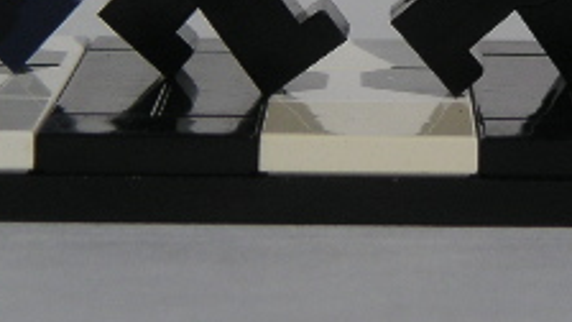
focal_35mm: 216
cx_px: 401
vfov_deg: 5.6
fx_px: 3276
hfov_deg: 10.0
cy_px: -176
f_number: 8
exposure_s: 1/750
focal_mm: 11.5
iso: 50
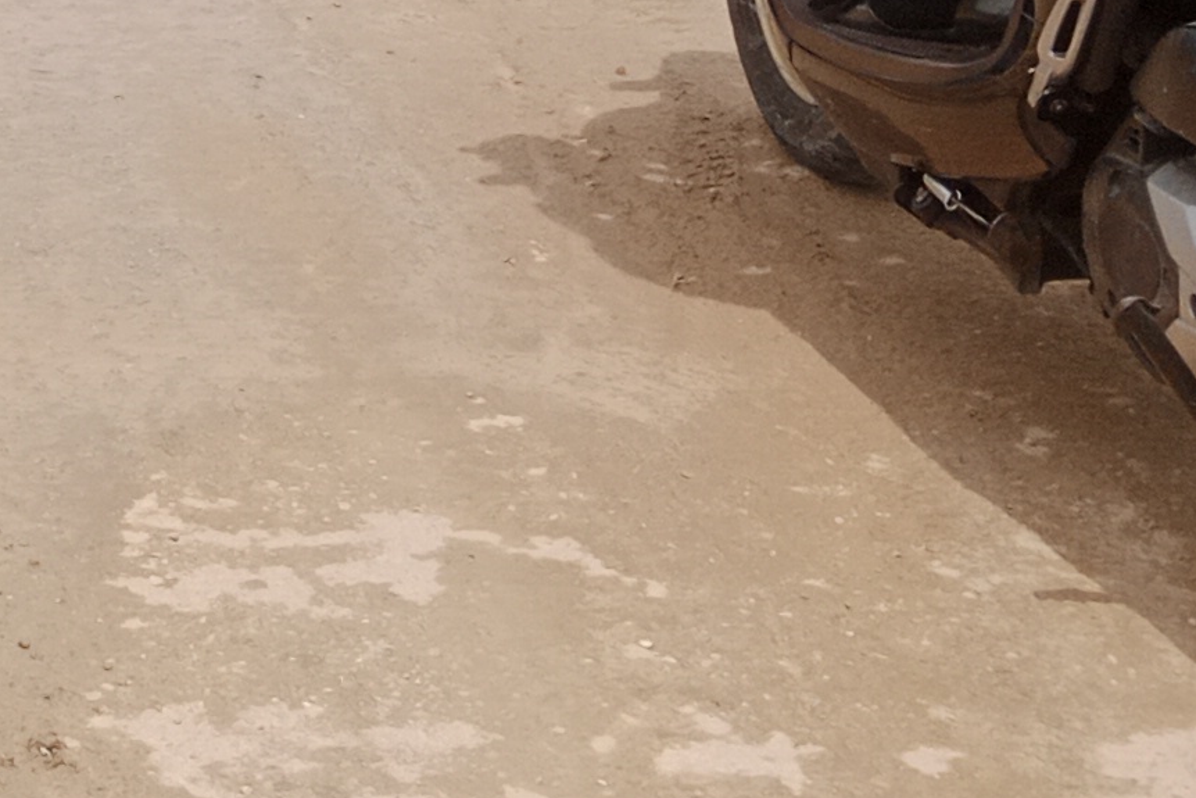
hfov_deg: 15.1
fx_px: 4253
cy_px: -813
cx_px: -441
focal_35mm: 128
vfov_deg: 9.9
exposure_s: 1/859
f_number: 1.8
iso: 105
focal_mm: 3.96
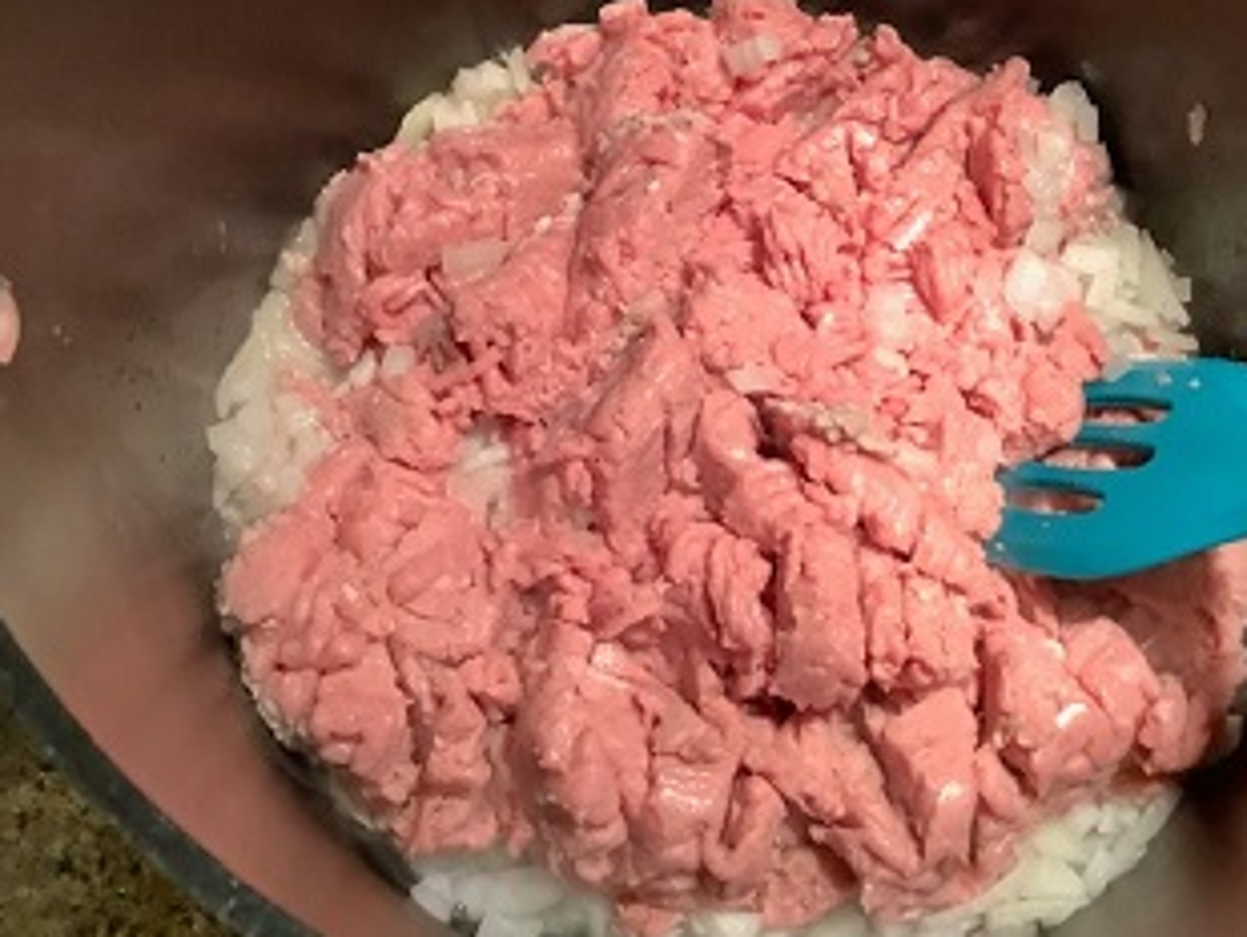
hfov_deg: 46.7
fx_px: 1442
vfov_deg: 35.8
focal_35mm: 40
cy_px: 342
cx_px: 704
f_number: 2.4
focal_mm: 3.3
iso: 200
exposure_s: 1/60
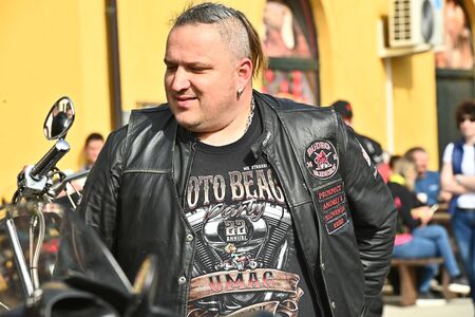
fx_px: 2639
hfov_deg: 10.3
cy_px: 158
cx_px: 238
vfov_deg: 6.9
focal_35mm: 200
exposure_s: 1/1600
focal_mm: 200
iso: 1600
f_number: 10
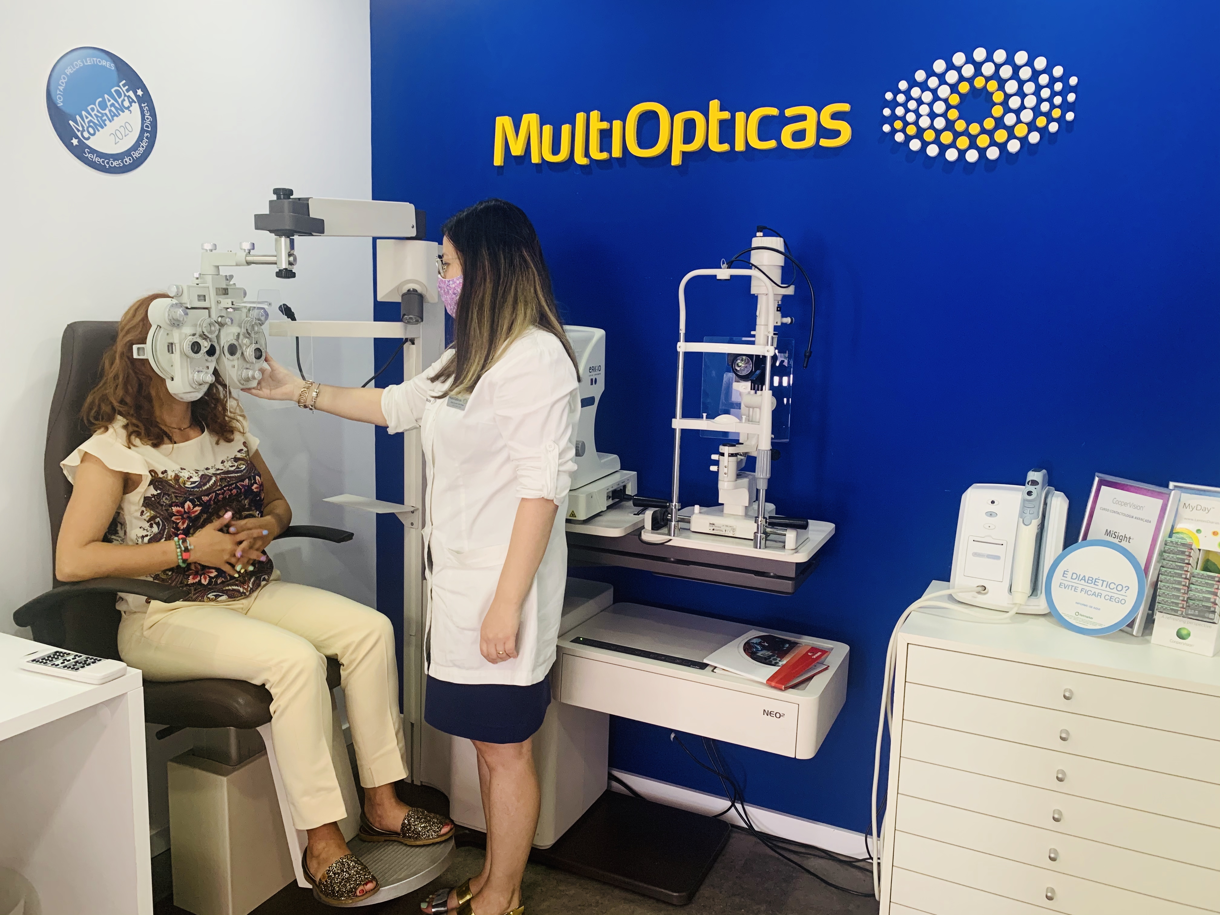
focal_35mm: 26
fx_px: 916
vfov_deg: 53.1
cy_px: 458
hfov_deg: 67.3
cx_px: 610
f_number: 1.8
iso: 160
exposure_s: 1/60
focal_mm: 4.25
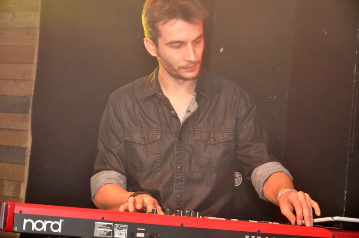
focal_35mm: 120
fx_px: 1195
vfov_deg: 11.4
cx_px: 180
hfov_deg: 17.1
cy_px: 119
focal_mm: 80
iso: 3200
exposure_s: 1/60
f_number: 5.3
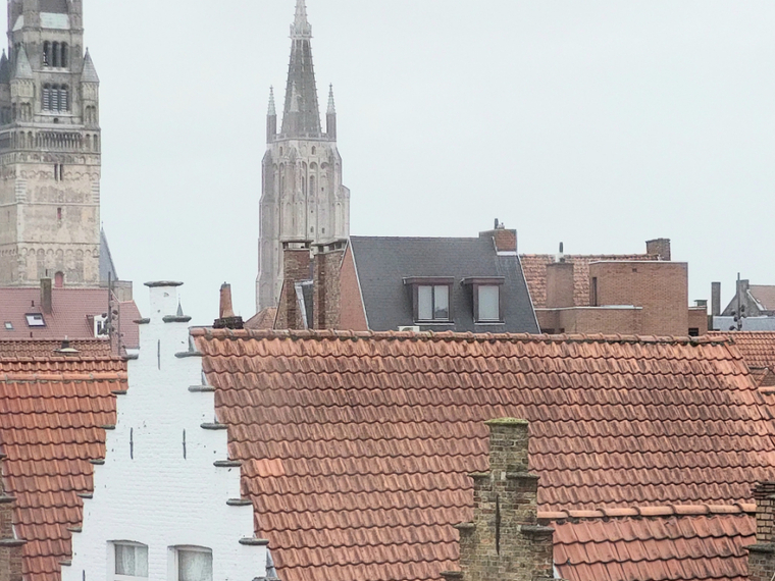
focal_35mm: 120
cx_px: 467
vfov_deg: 12.3
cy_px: 325
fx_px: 2687
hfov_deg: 16.4
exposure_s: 1/130
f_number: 2.4
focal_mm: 7.12
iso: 40
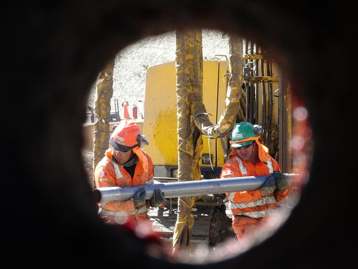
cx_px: 179
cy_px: 134
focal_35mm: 308
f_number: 6.3
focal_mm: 52.59
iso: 320
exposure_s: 1/250
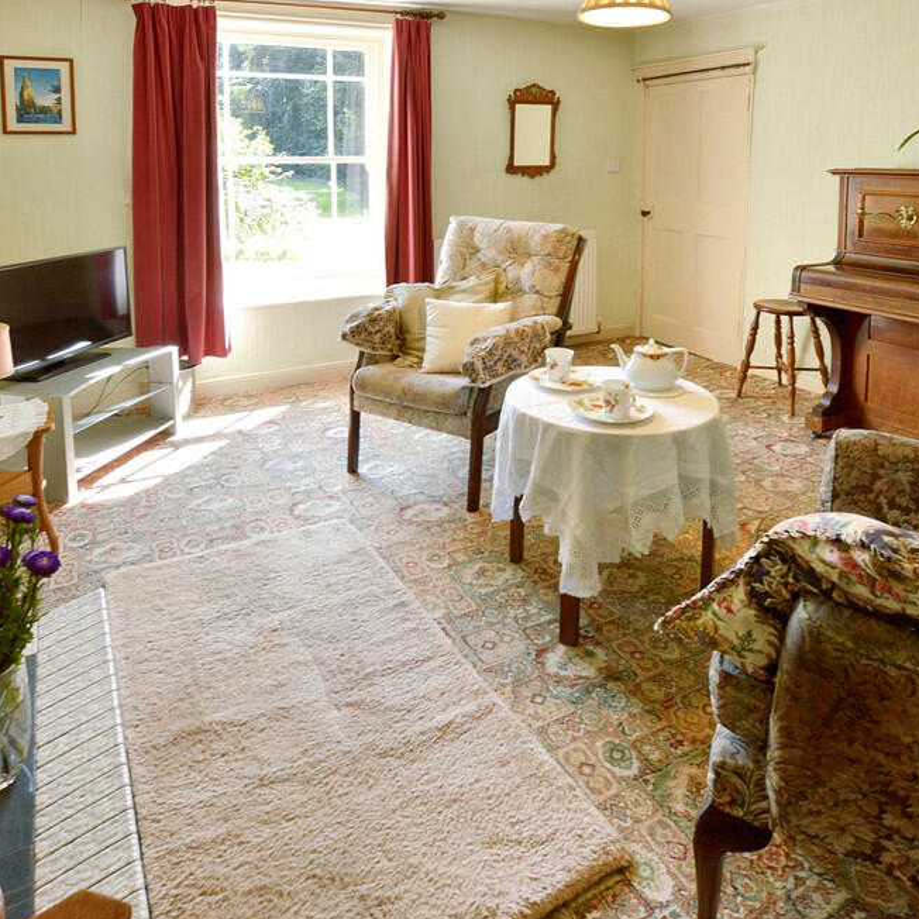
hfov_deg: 74.8
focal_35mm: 20
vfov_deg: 74.8
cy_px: 456
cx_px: 472
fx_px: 601
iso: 200
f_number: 8
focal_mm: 10
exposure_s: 1/20
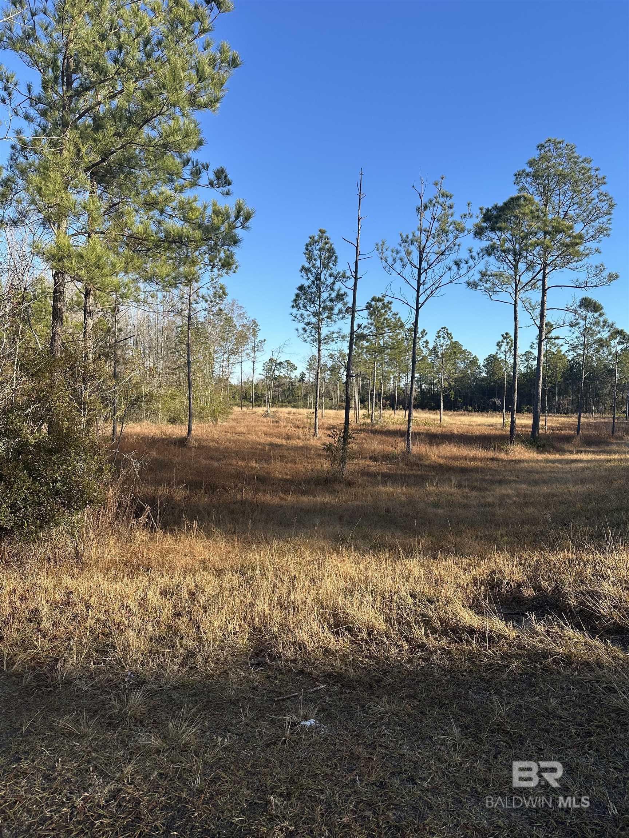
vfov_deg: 71.6
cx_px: 314
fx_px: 581
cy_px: 419
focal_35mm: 24
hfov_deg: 56.8
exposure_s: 1/1916
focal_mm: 6.86
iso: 80
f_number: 1.78
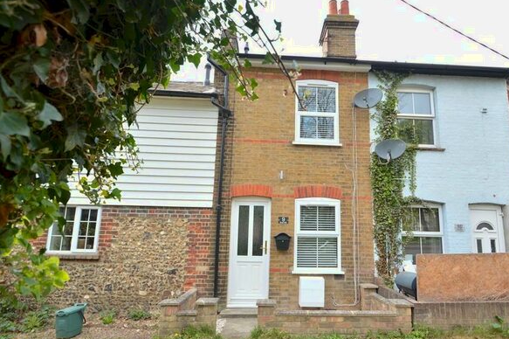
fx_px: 254
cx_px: 292
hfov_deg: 89.4
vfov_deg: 67.2
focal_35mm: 18
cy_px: 184
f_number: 5
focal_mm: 10
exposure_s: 1/100
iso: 100
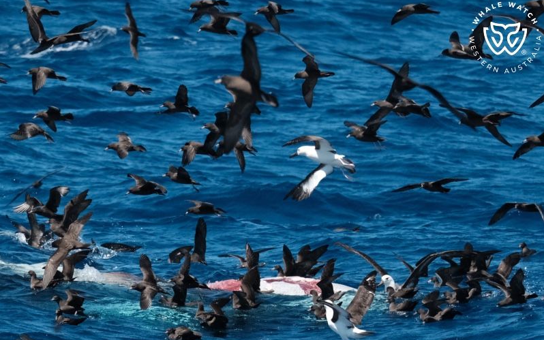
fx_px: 7710
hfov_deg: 4.0
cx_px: 272
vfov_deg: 2.5
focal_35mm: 520
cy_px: 180
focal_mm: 339.5
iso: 2000
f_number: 7.1
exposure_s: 1/4000
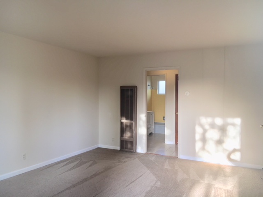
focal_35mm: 29
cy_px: 98
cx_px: 132
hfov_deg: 61.7
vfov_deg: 48.2
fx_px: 220
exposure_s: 1/40
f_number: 2.2
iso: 32
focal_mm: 4.15
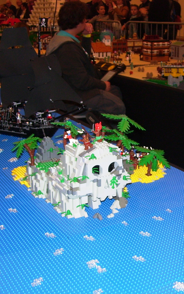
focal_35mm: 51
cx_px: 133
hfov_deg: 25.1
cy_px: 147
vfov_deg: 39.6
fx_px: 409
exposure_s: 1/60
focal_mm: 6
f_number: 2.7
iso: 80
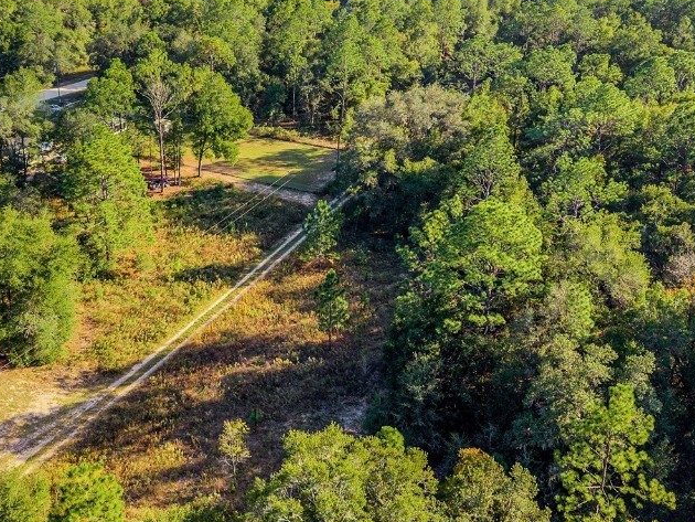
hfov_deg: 47.5
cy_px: 178
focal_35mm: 39
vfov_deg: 36.5
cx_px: 268
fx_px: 783
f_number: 1.8
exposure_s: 1/1600
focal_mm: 8.67
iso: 400
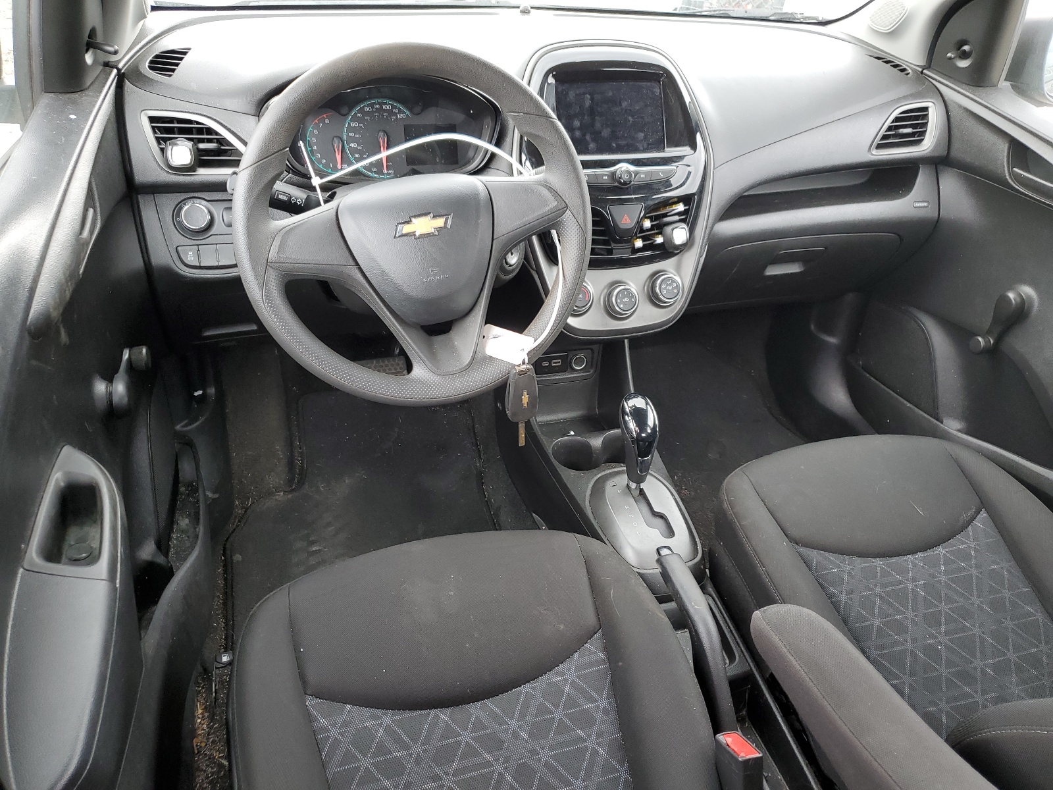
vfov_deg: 53.1
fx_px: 791
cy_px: 395
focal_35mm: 26
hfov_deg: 67.3
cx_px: 526
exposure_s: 1/60.2
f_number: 1.5
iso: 55
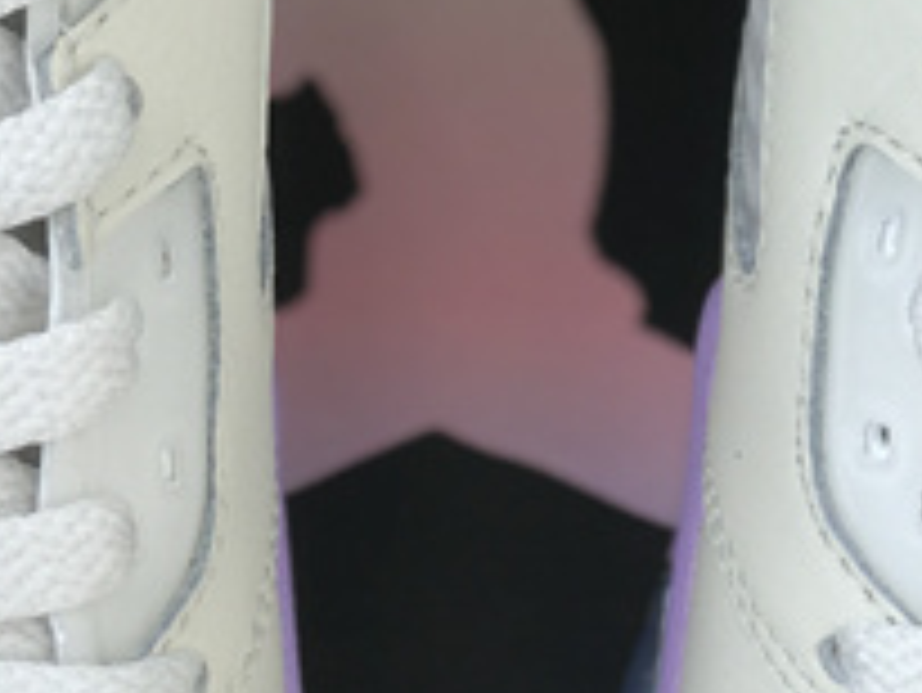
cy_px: 997
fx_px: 5490
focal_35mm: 206
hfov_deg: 9.6
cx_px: 445
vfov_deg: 7.1
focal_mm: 6.6
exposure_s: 1/409
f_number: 2.8
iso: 20
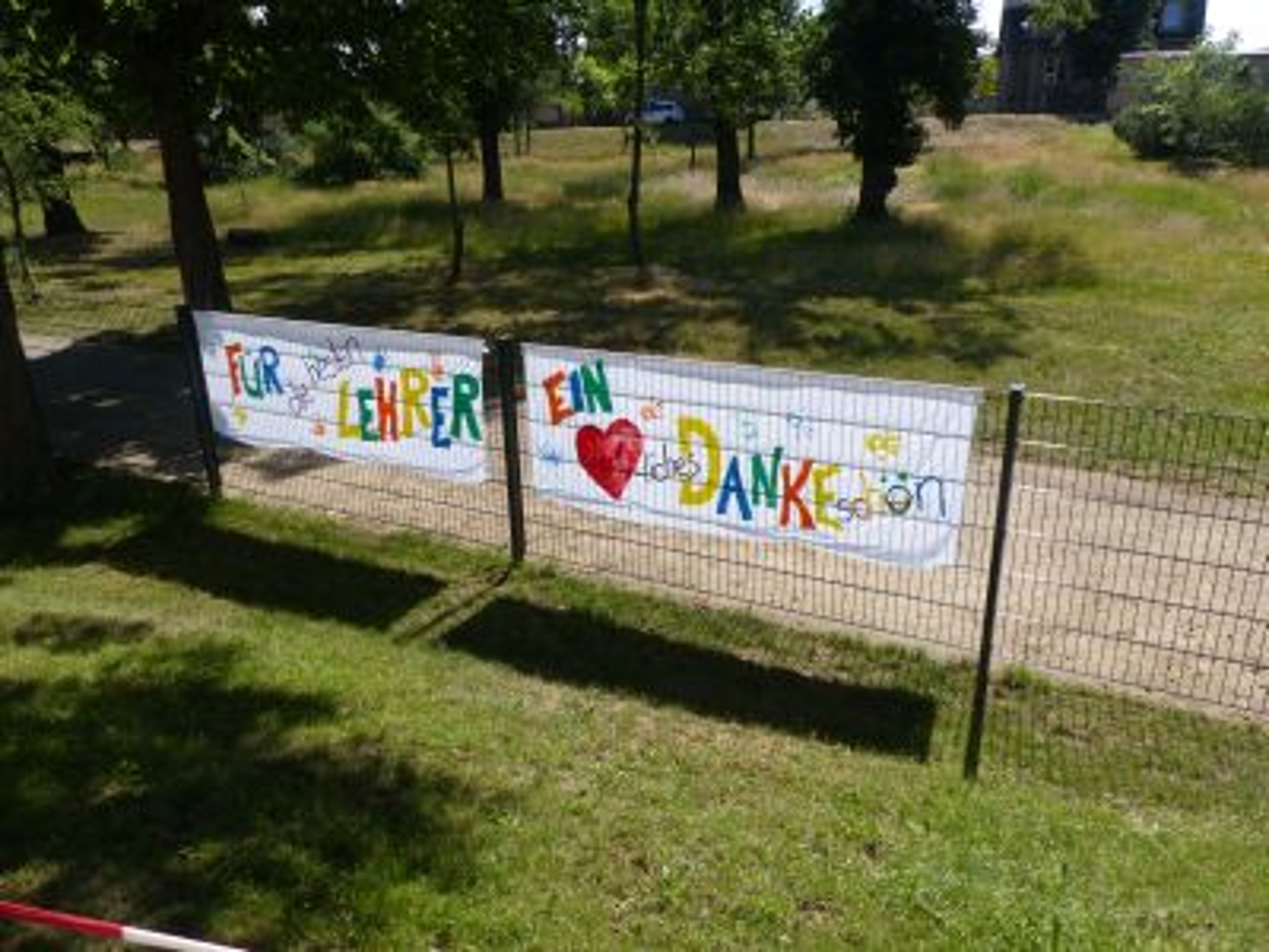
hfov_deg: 69.4
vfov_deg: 54.9
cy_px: 476
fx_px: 916
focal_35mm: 25
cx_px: 634
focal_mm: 4.5
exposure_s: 1/1300
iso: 100
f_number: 2.8
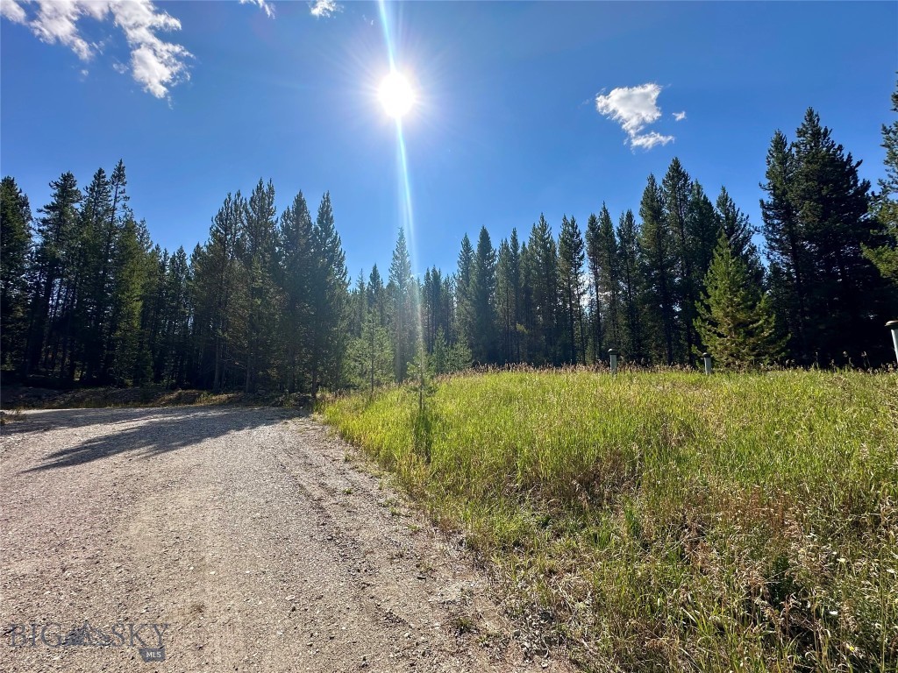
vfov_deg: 85.7
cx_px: 449
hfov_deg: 102.1
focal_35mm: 14
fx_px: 363
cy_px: 336
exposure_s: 1/2020
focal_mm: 2.22
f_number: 2.2
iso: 50
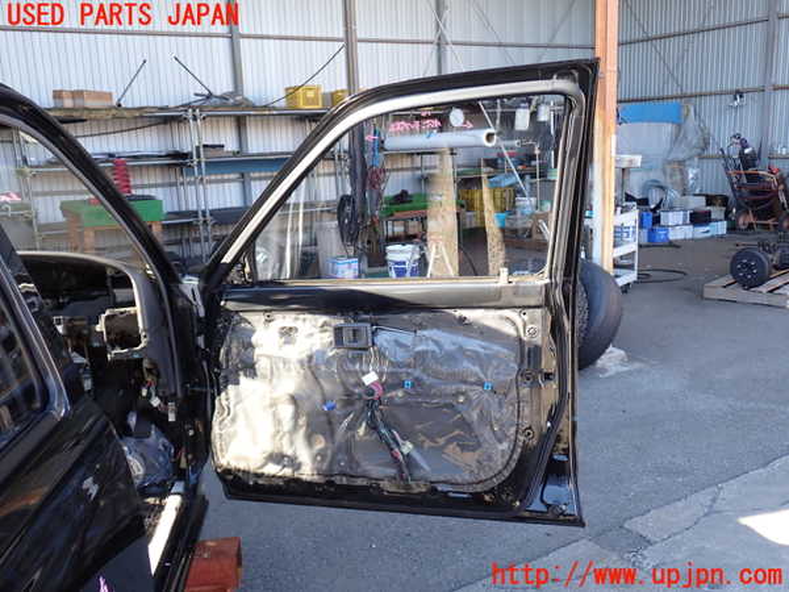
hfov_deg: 56.8
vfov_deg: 44.2
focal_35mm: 32
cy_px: 296
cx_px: 394
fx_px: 729
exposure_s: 1/125
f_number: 2.4
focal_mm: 5.79
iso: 100
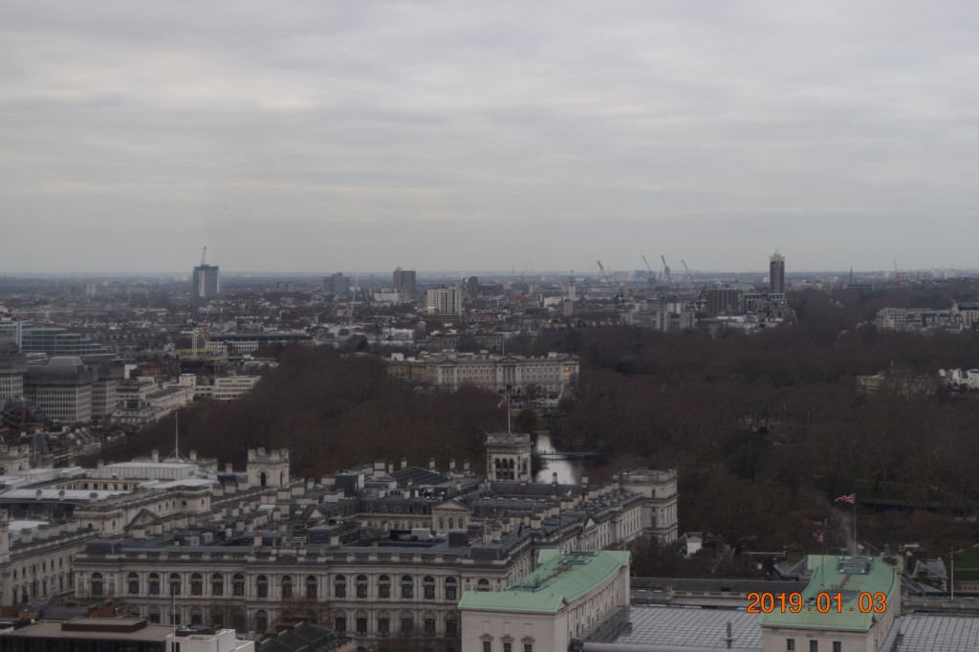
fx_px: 2243
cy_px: 326
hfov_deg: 24.6
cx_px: 490
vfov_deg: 16.5
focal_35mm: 82
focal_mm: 55
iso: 360
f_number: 8
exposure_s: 1/250
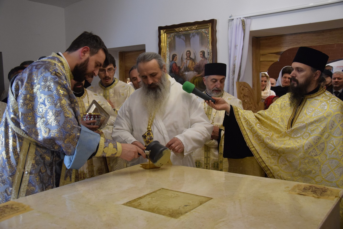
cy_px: 114
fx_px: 343
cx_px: 172
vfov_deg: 36.9
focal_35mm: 36
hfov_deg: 53.1
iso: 2000
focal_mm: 24
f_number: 3.8
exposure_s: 1/60
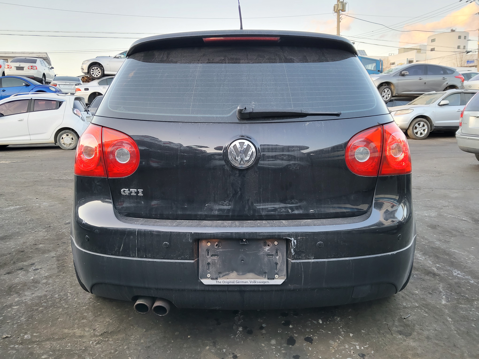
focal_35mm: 26
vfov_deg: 53.1
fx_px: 360
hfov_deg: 67.3
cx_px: 240
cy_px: 180
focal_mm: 3.98
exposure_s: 1/100
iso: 125
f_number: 1.8
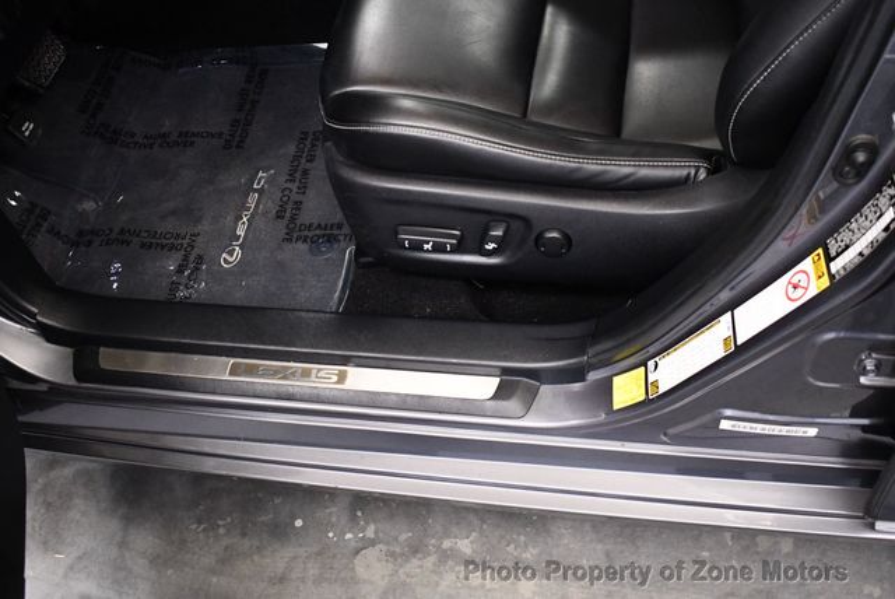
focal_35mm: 36
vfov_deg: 36.9
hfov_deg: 53.1
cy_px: 300
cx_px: 448
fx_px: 896
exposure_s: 1/125
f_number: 3.5
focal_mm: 18
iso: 2500
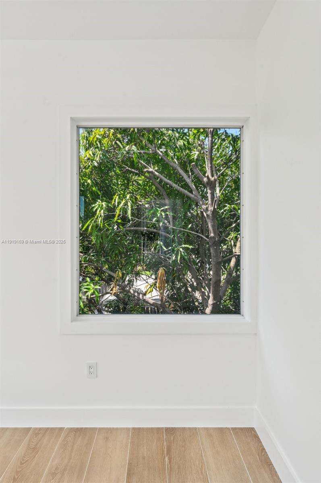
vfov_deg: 73.8
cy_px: 242
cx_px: 160
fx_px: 322
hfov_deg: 53.0
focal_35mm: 24
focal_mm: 24
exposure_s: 1/60
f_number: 8
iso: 100
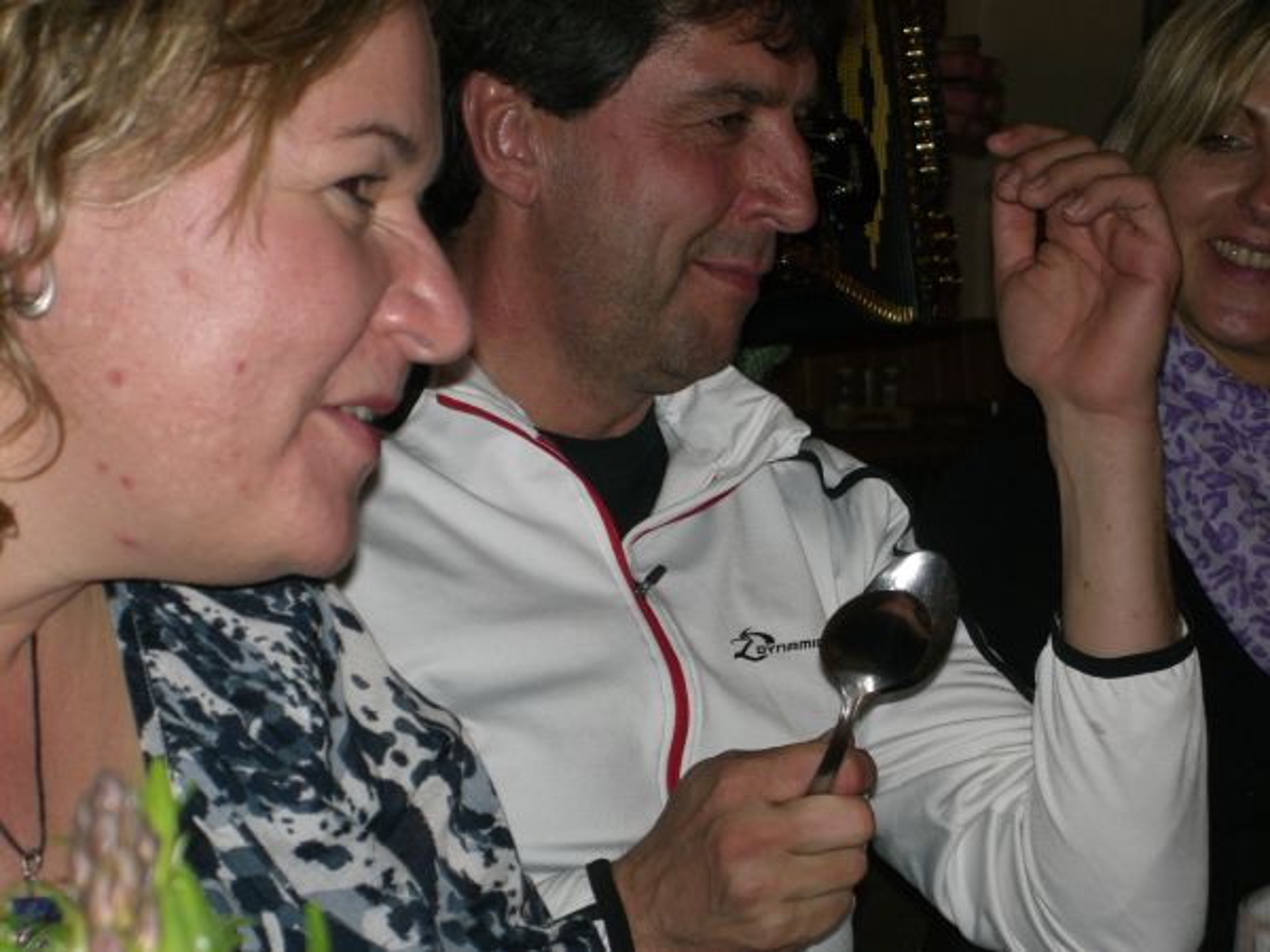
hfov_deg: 17.3
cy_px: 476
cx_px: 635
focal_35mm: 114
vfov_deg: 13.0
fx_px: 4182
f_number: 5.1
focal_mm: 23.7
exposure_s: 1/60
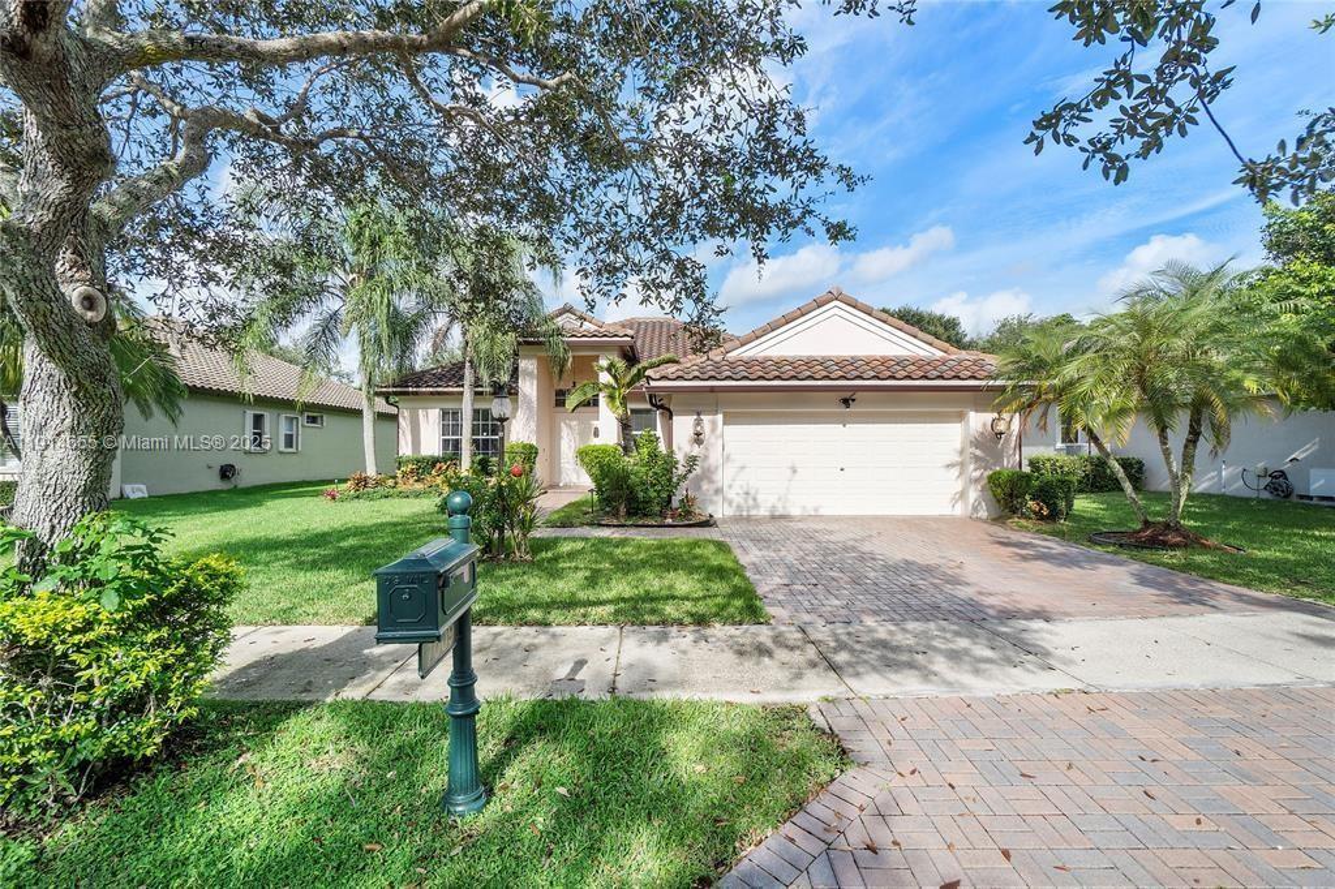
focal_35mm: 15
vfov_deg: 77.3
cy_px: 444
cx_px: 668
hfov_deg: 100.4
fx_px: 556
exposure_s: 1/125
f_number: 11
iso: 100
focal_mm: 10
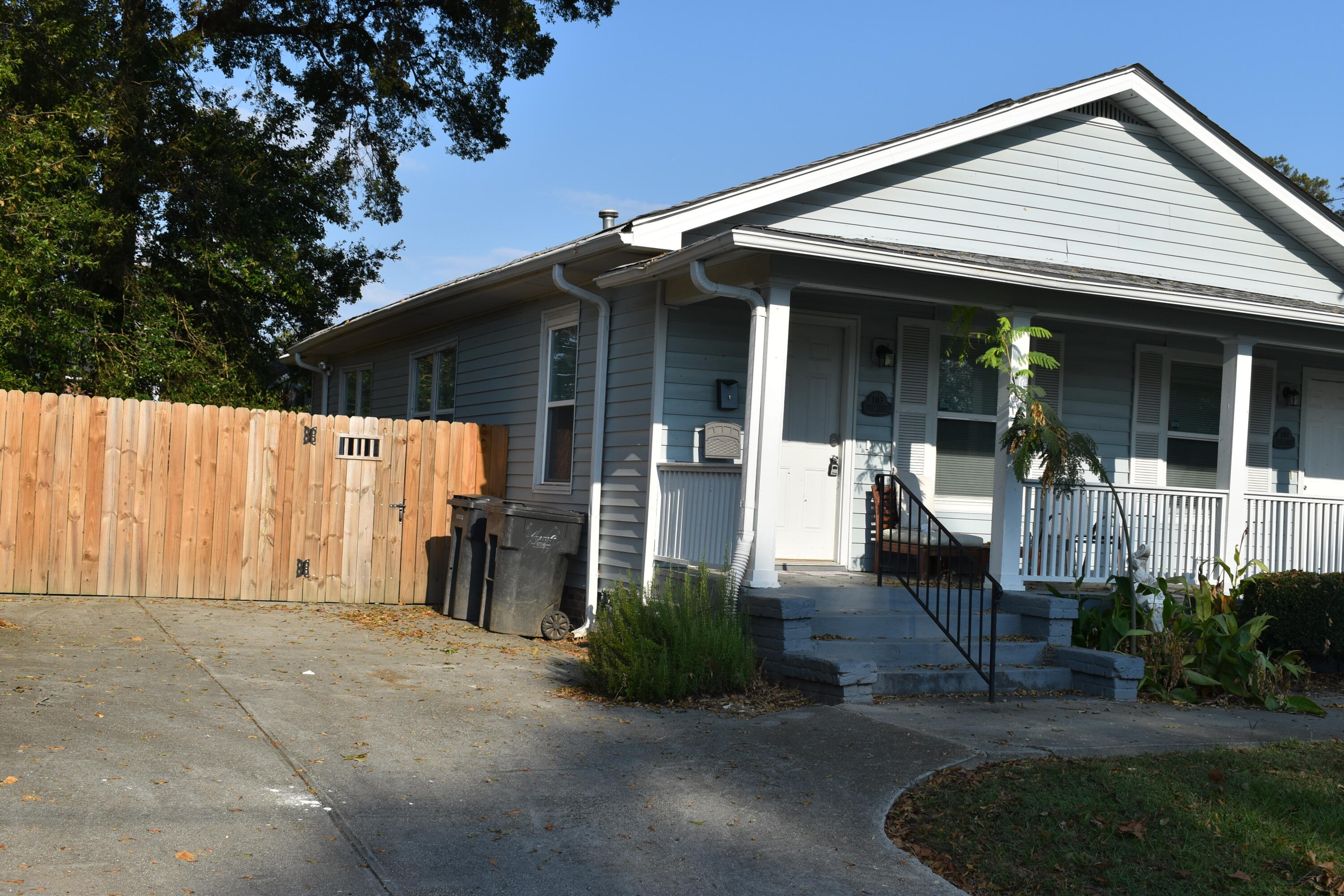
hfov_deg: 47.9
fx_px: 1512
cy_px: 448
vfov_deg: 33.0
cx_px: 672
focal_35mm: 40
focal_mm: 27
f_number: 10
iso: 200
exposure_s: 1/400
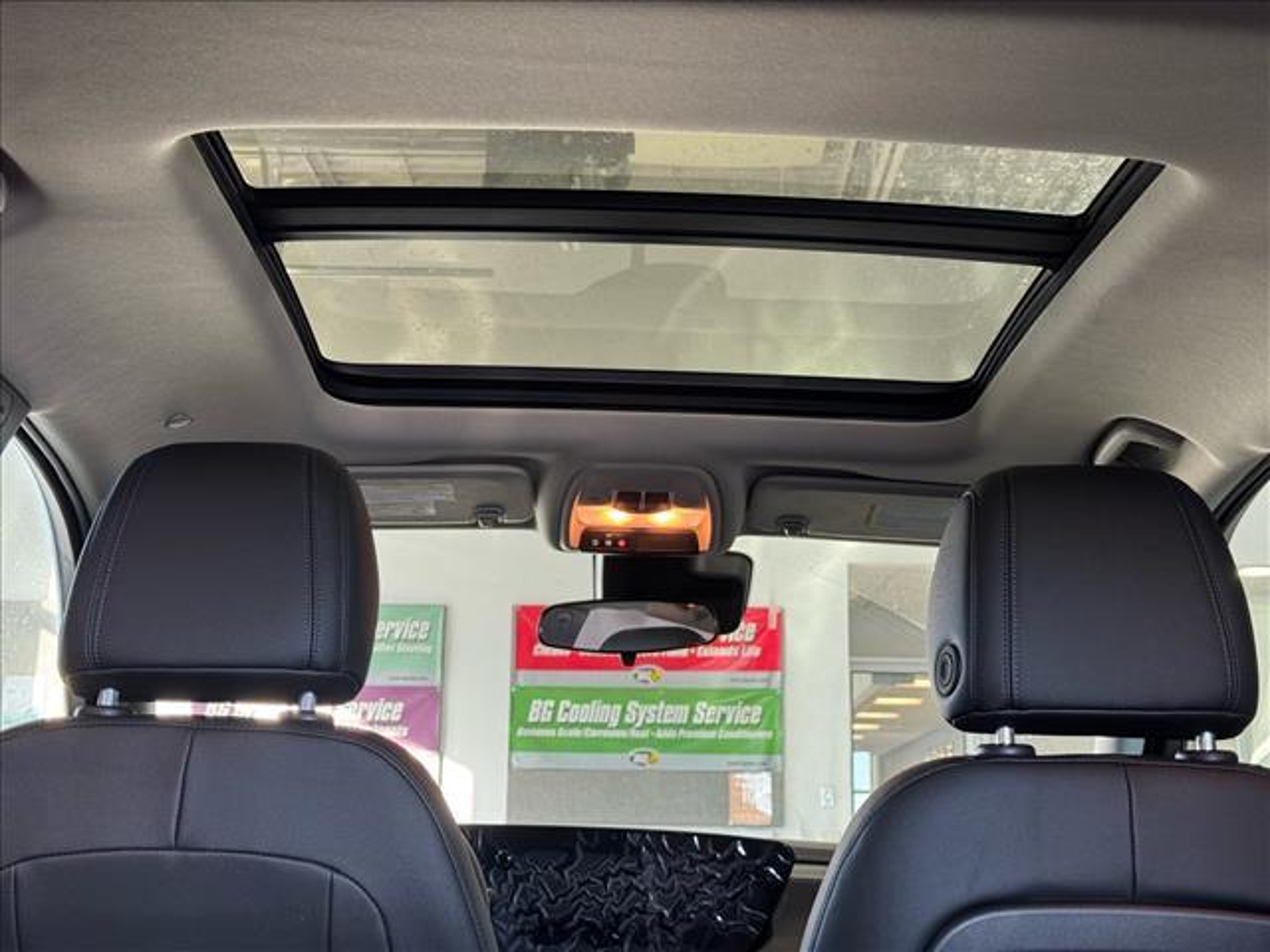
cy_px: 476
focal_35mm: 48
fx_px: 1761
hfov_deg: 39.7
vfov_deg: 30.3
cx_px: 635
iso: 100
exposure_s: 1/60
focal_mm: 6.76
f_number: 1.78
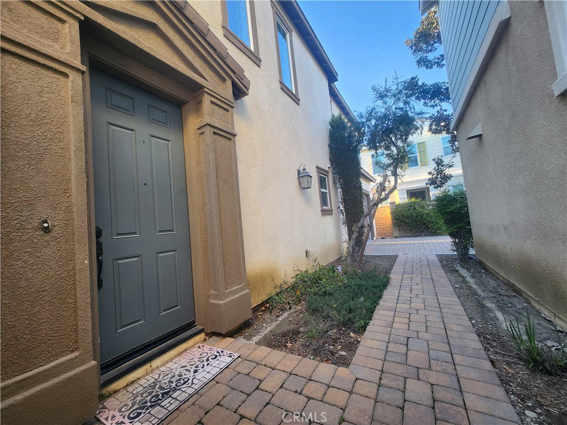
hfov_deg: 106.2
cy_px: 212
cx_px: 284
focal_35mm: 13
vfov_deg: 89.9
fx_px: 213
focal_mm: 1.74
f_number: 2.2
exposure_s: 1/60
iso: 50
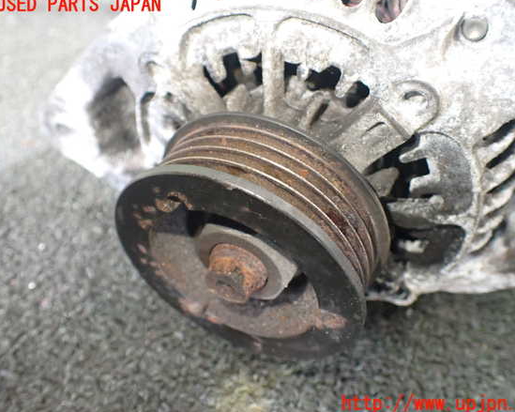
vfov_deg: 45.8
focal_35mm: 32
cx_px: 272
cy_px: 205
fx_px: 488
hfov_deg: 55.6
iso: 640
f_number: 2.3
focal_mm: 5.4
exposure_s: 1/125
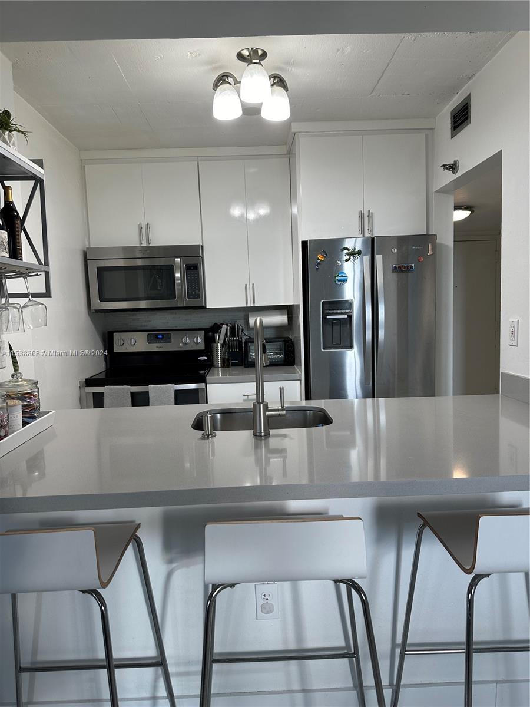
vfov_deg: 71.6
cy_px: 354
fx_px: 490
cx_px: 265
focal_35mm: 24
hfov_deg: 56.8
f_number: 1.78
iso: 100
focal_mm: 6.86
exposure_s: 1/120
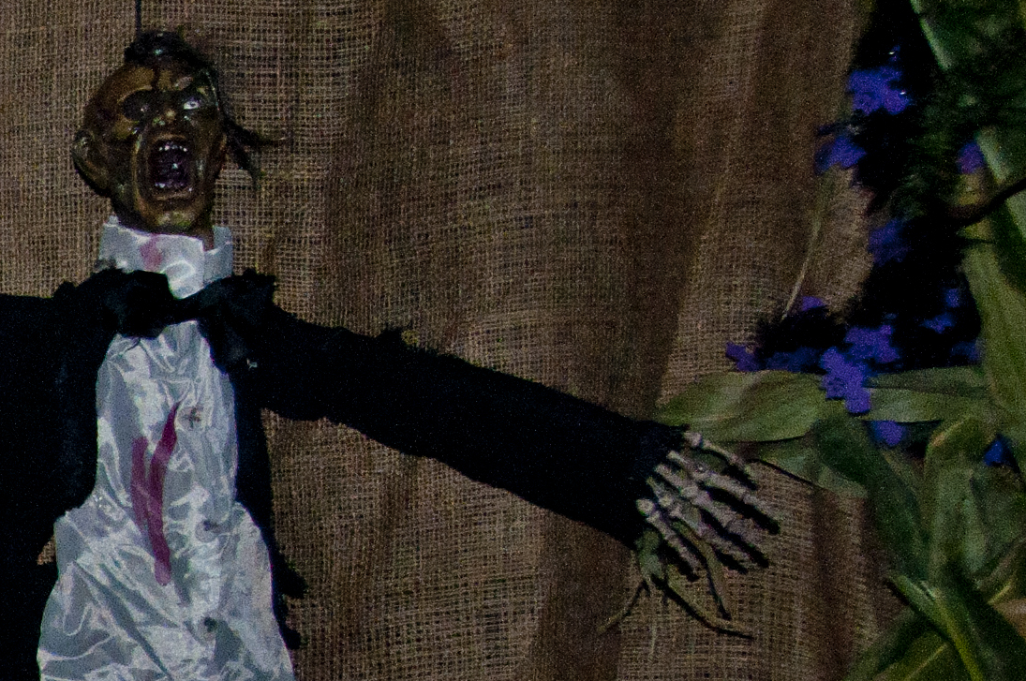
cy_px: 981
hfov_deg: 10.2
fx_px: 5351
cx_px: -982
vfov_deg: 7.2
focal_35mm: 188
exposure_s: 1/60
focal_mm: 32
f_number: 5.6
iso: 640
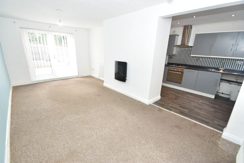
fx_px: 102
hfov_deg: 100.4
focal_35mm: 15
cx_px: 122
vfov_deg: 77.3
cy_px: 82
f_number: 5.6
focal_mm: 10
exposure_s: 1/125
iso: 720
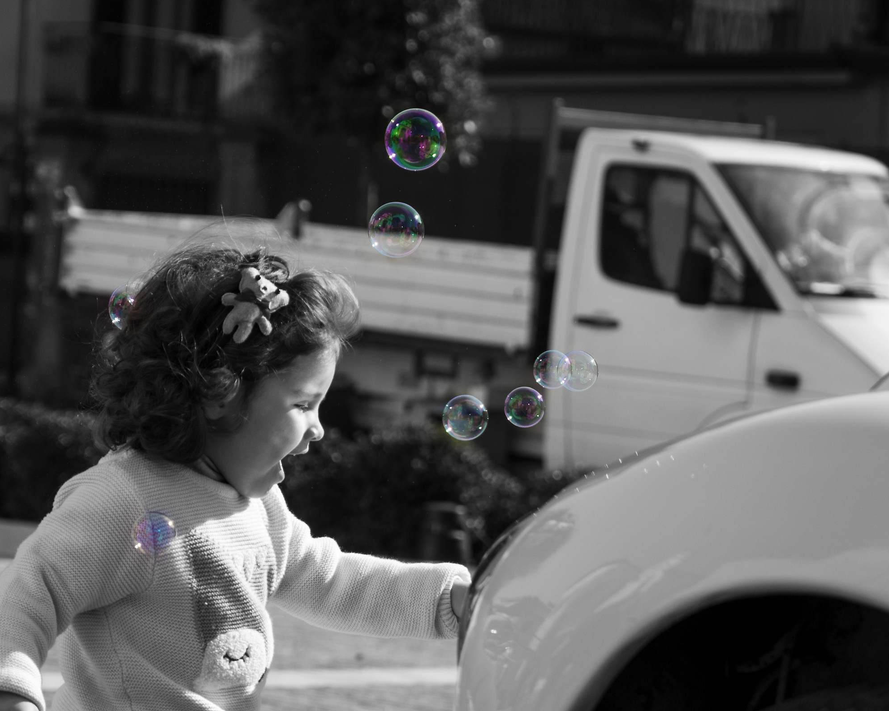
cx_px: 426
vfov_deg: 10.7
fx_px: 3804
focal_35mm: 145
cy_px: 355
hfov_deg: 13.3
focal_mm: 85
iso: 200
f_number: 5.6
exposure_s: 1/800
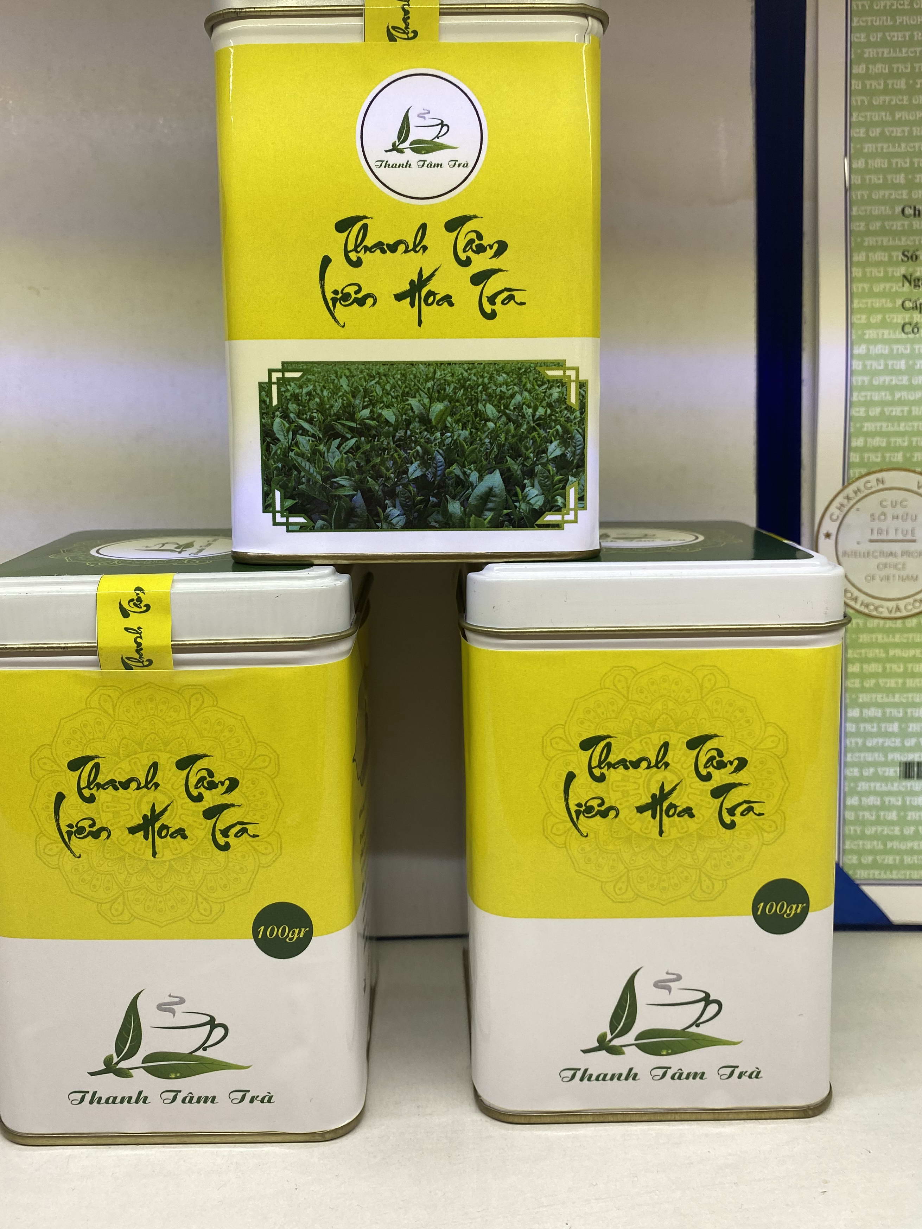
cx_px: 419
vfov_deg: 59.8
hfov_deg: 46.7
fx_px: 1065
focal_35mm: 30
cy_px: 545
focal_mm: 4.25
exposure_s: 1/100
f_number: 1.8
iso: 32
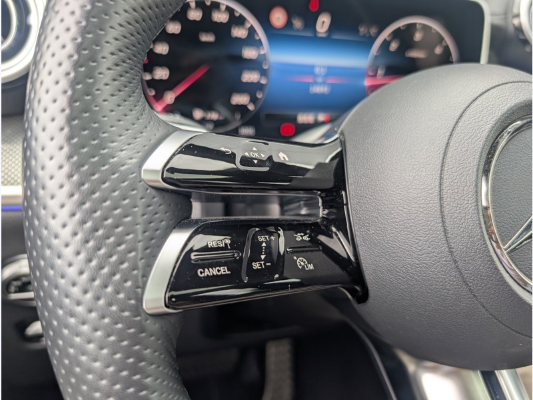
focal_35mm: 24
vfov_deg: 56.8
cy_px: 200
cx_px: 266
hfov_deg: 71.6
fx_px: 370
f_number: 1.68
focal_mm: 6.9
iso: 37
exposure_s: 1/57.2
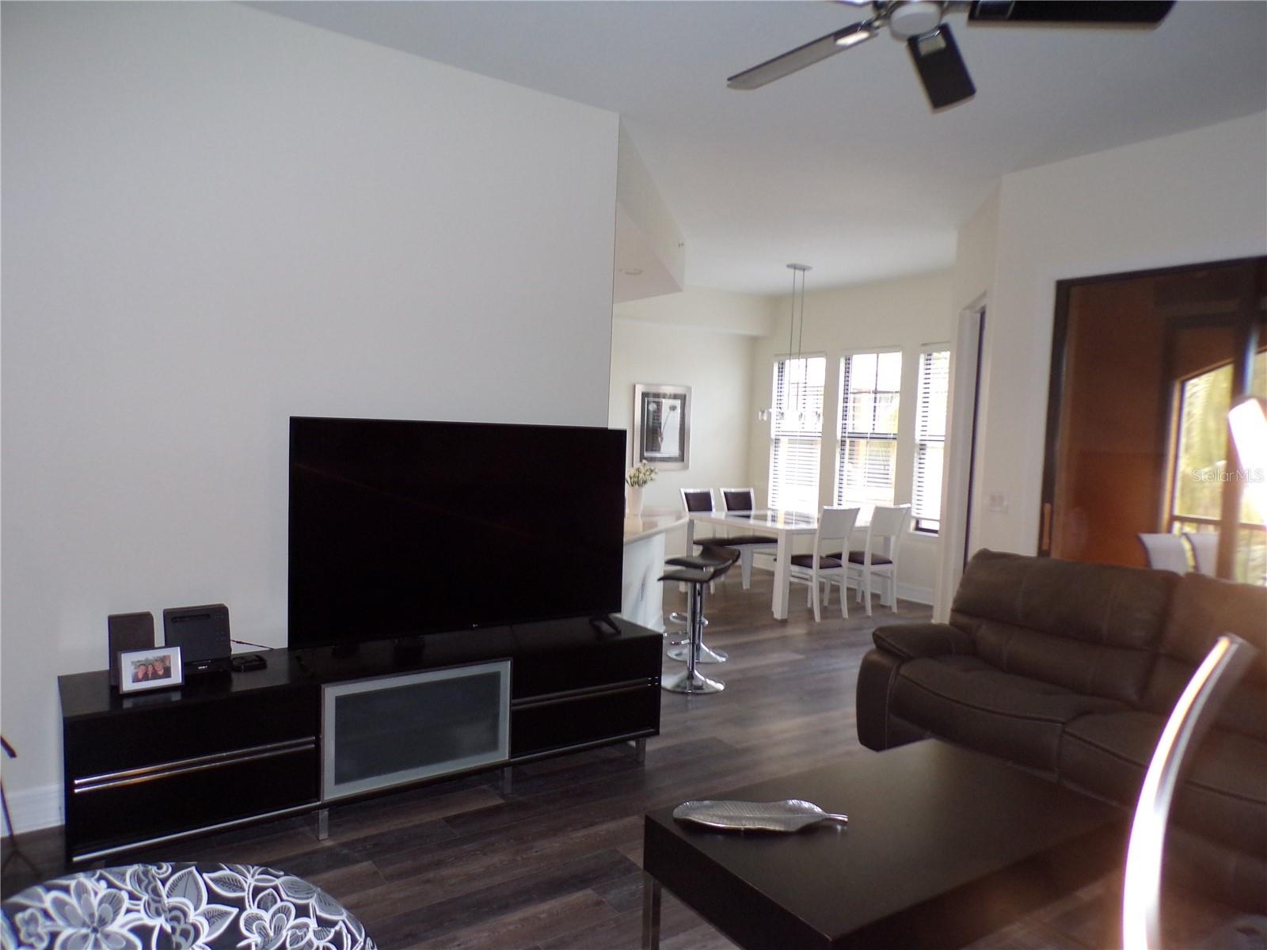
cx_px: 634
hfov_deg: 71.6
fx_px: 878
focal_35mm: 24
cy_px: 475
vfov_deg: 56.8
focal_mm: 4.3
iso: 200
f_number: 3
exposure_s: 1/34
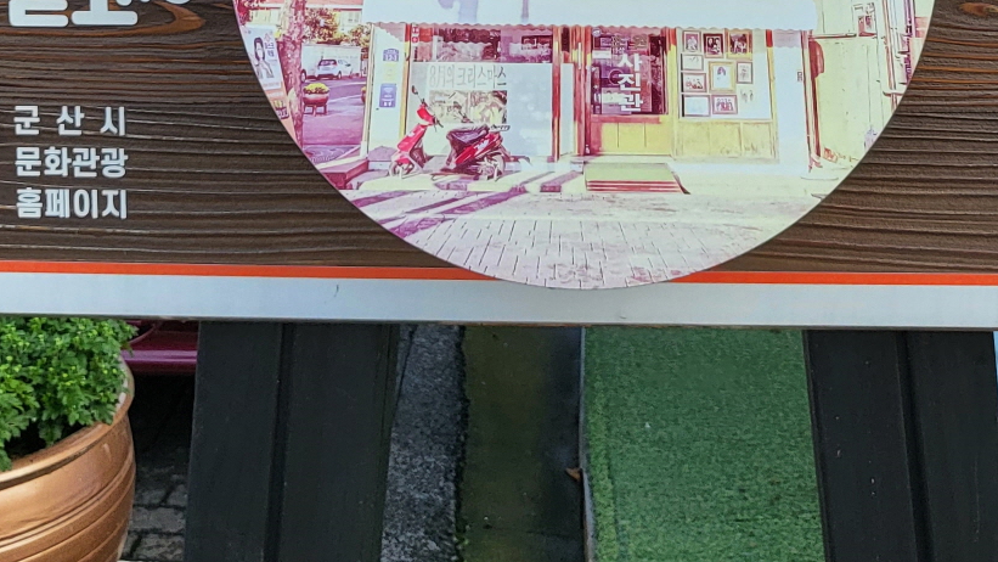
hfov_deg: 30.5
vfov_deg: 16.3
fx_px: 1826
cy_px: -231
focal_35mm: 69
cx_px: 580
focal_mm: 4.25
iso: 50
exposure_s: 1/989
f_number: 1.8
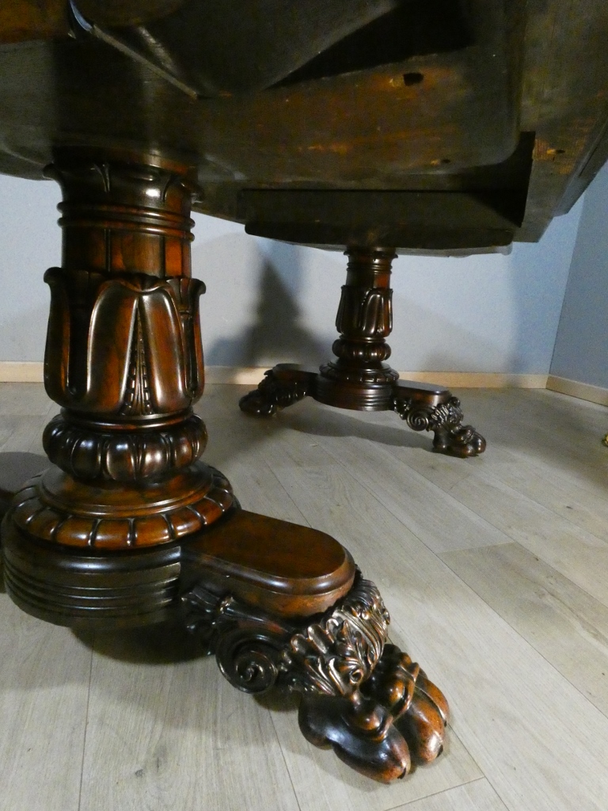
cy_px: 406
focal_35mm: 20
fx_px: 468
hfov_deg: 66.0
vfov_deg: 81.7
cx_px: 304
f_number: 4.4
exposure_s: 1/125
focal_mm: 3.6
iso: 3200
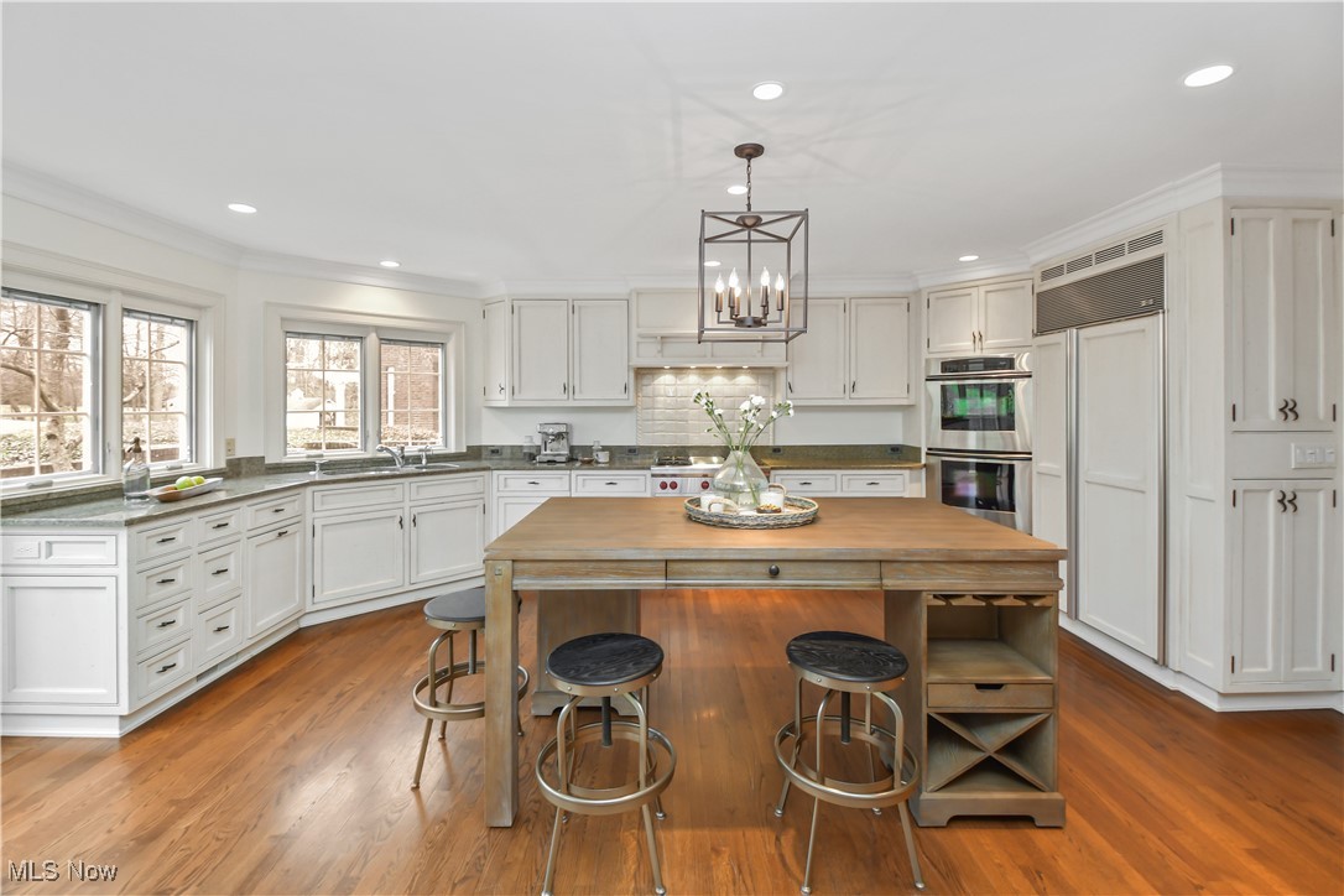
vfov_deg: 77.3
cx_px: 672
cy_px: 448
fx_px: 560
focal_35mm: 15
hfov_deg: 100.4
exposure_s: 1/30
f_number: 4
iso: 250
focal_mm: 10
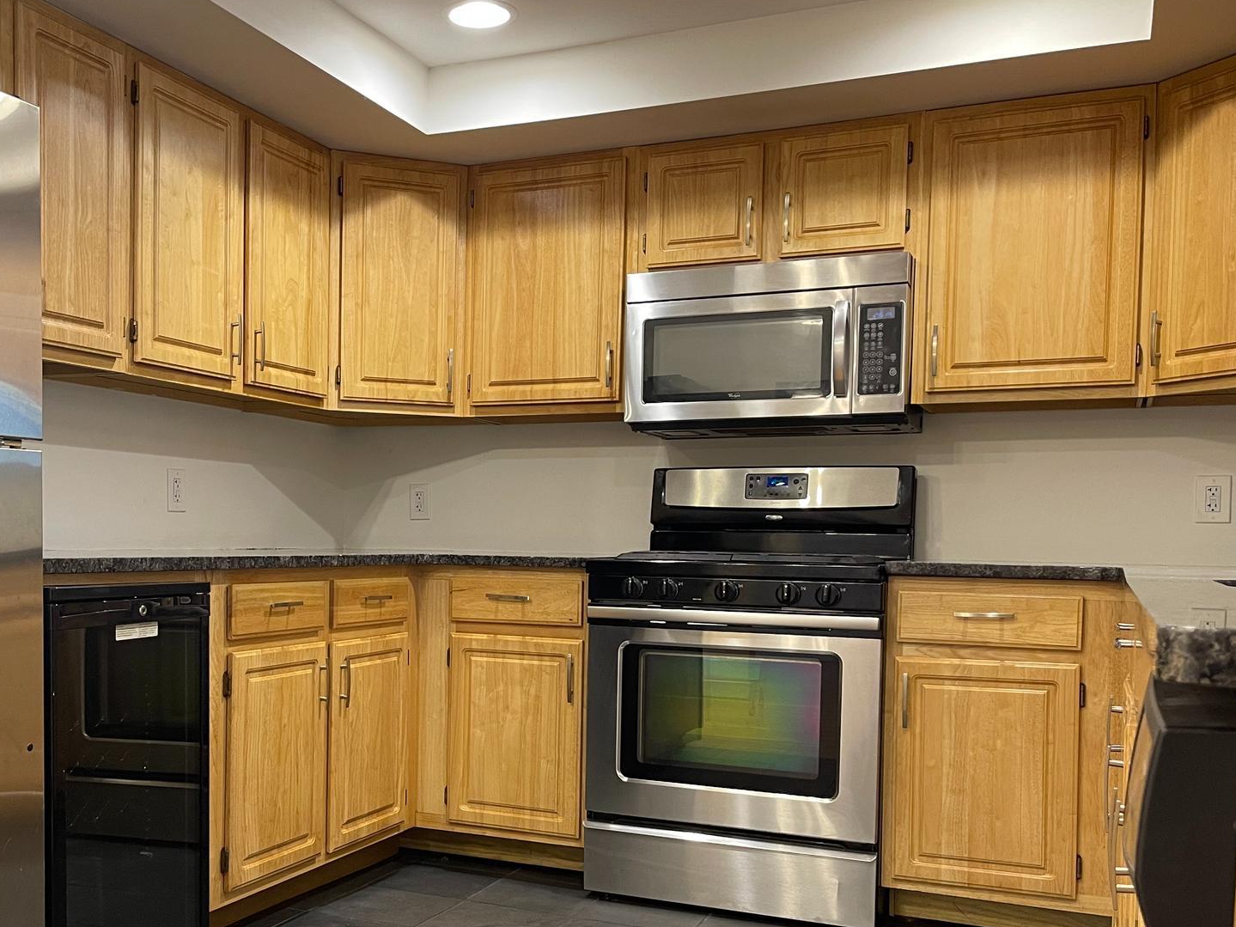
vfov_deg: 38.4
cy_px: 582
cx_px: 447
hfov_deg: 49.5
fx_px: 1321
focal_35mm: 37
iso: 250
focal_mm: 5.1
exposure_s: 1/60
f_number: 1.6
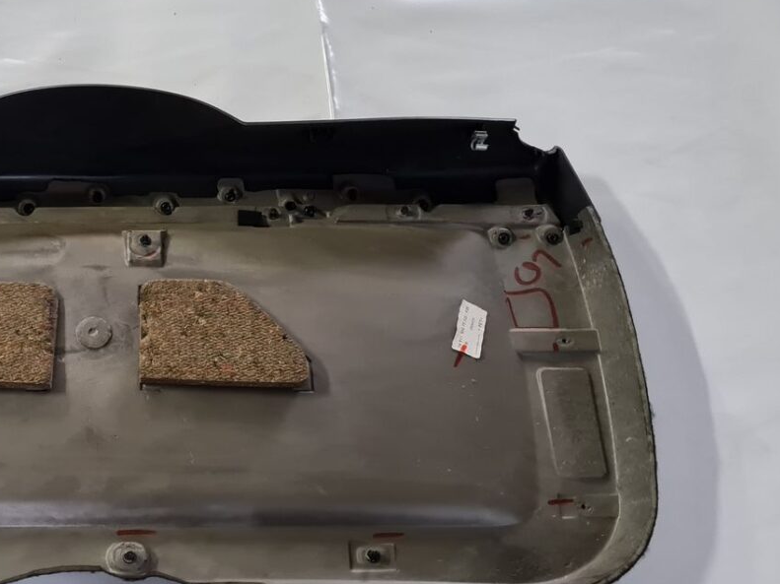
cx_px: 108
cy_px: 361
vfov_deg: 31.4
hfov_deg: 38.9
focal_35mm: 46
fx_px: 1036
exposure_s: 1/50
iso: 800
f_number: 1.8
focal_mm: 5.4
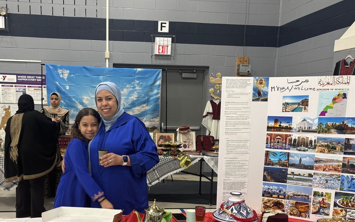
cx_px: 146
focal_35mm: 38
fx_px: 368
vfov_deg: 33.0
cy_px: 165
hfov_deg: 51.3
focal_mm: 5.96
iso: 80
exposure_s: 1/60
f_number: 1.6
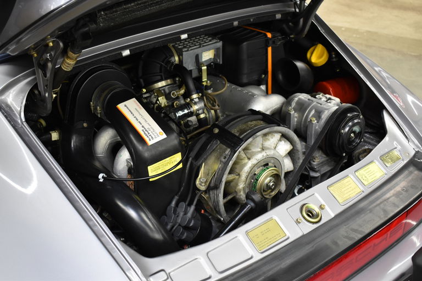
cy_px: 140
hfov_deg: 43.6
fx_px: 527
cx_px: 211
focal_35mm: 45
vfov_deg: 29.9
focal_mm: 30
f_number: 4.2
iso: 1250
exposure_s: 1/50
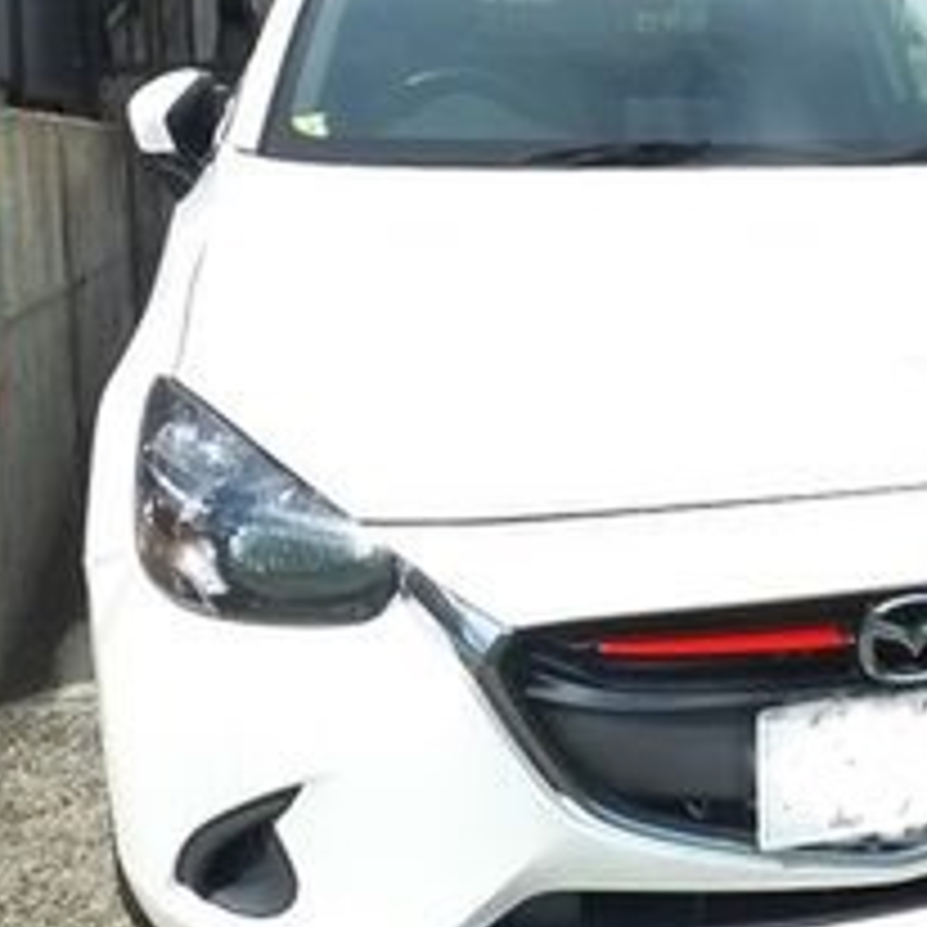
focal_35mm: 72
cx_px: 1242
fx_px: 2181
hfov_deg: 21.4
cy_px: 205
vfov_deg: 23.7
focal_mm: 5.1
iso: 400
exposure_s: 1/1000
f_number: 4
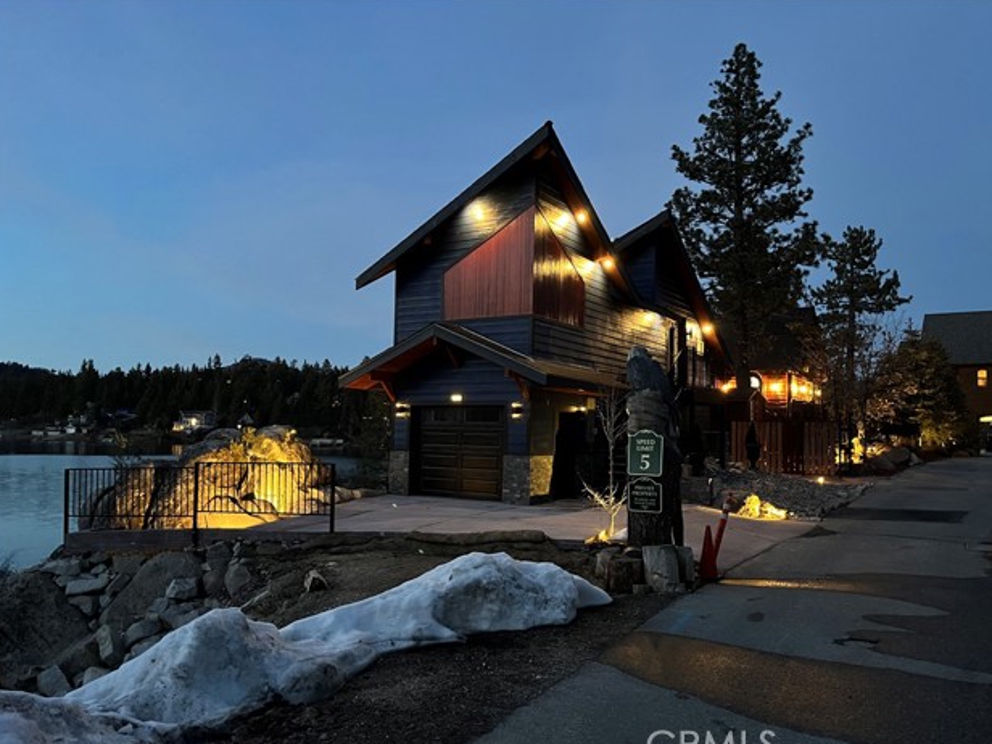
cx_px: 504
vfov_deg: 51.3
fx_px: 774
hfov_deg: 65.3
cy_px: 382
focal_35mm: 27
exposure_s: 1/30
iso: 1000
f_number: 1.6
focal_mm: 5.1
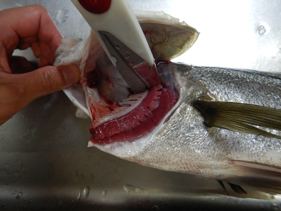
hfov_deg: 71.6
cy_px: 106
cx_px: 140
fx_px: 195
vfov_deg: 56.8
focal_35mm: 24
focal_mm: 4.3
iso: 400
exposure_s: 1/30
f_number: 2.8
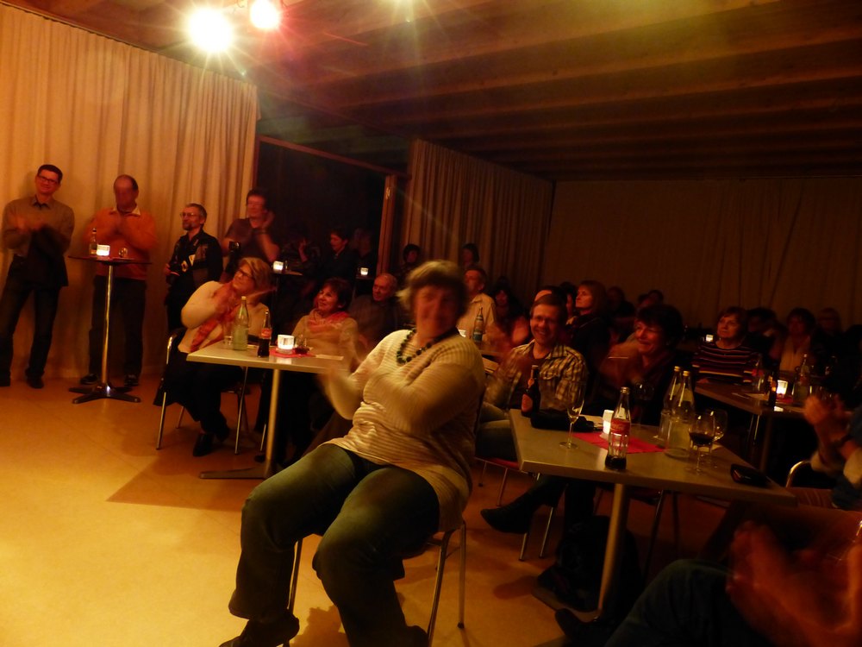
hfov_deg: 69.4
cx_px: 431
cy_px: 324
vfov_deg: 54.9
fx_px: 623
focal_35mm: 25
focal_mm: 4.5
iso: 500
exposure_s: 1/4
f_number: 2.8
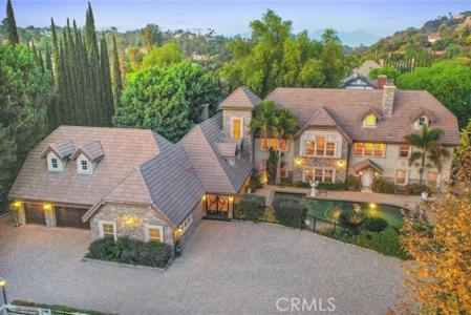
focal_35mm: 28
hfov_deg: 65.4
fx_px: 367
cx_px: 236
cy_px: 158
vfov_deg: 46.5
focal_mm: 10.26
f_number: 2.8
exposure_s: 1/20
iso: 400
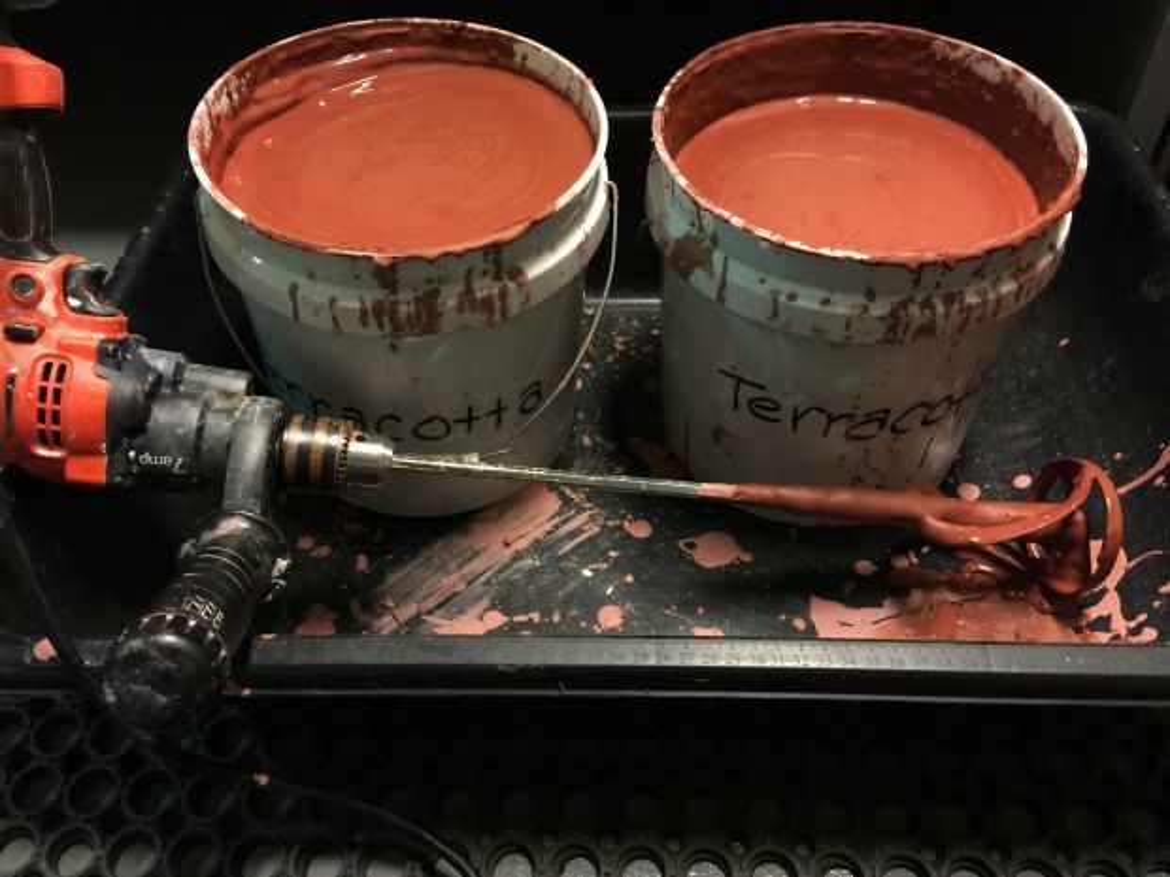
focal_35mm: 29
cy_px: 438
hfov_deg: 61.7
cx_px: 585
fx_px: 980
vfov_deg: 48.2
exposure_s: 1/4
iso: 64
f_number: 2.2
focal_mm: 4.15
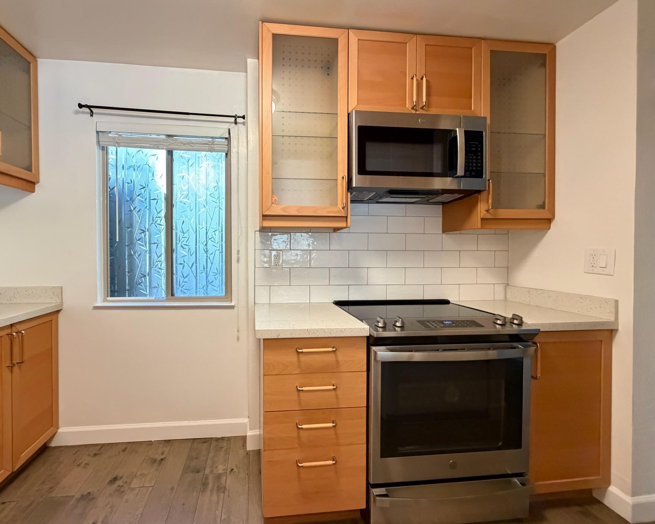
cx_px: 289
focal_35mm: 16
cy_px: 256
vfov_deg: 80.4
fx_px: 310
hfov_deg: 92.7
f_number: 2.2
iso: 800
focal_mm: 2.22
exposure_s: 1/60
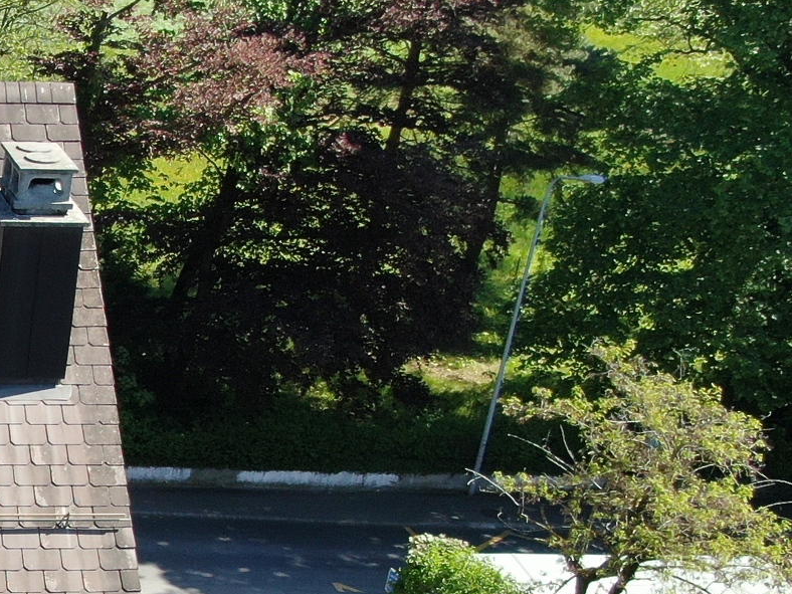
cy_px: 545
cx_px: -365
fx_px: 1785
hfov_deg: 21.4
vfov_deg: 18.6
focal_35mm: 78
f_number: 2.8
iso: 110
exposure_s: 1/500
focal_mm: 4.39
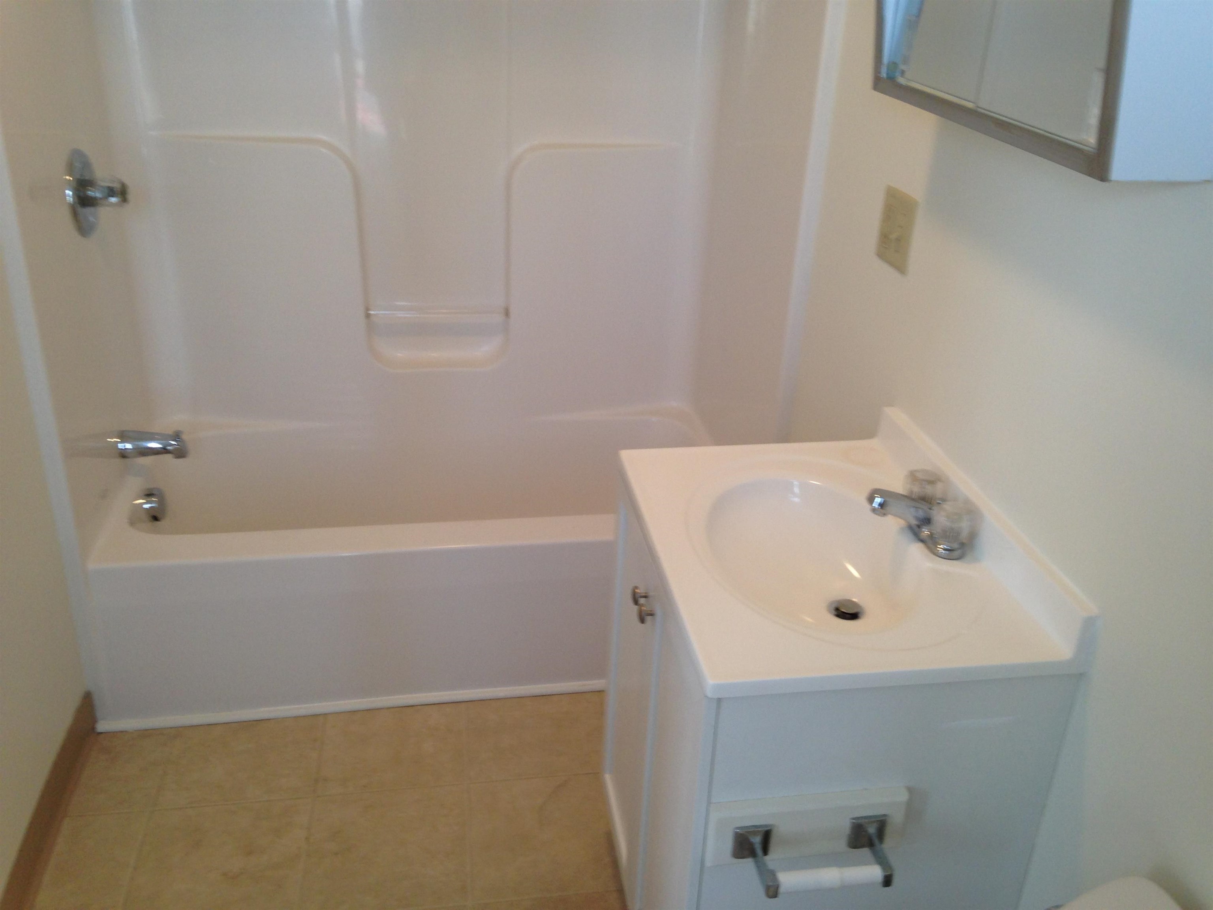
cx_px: 606
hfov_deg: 55.4
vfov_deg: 42.9
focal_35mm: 33
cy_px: 455
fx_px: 1156
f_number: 2.4
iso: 64
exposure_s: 1/20
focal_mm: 4.12
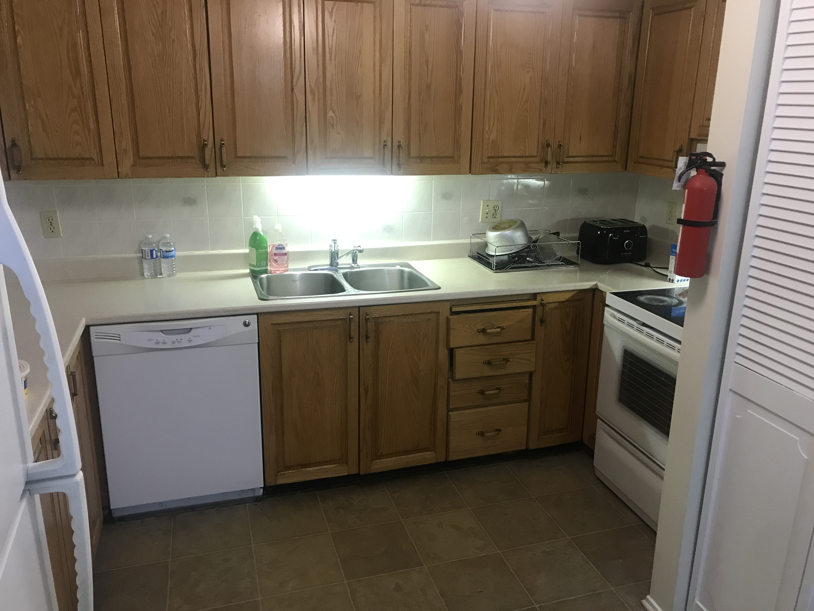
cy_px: 306
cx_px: 407
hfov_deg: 63.4
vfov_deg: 49.7
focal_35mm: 28
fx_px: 658
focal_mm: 3.99
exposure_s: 1/15
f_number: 1.8
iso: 50
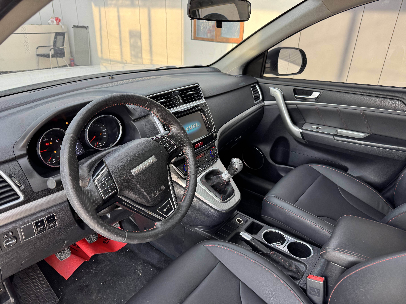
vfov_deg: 56.8
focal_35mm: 24
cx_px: 203
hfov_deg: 71.6
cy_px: 152
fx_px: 281
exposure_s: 1/100
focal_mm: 6.76
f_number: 1.78
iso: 64
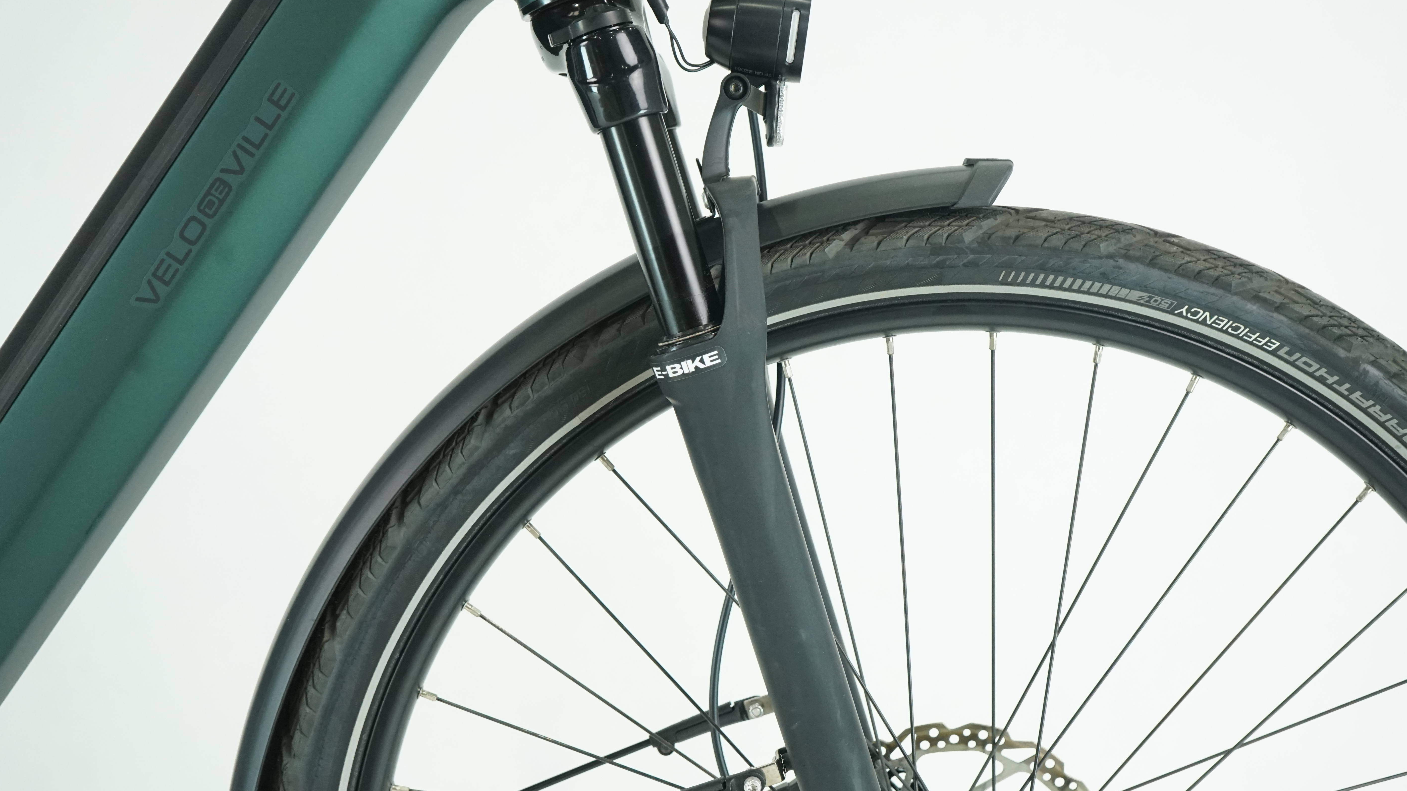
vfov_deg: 25.9
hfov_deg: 44.6
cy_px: 489
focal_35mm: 46
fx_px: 1716
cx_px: 752
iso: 2500
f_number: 5.6
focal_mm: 41
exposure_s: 1/200
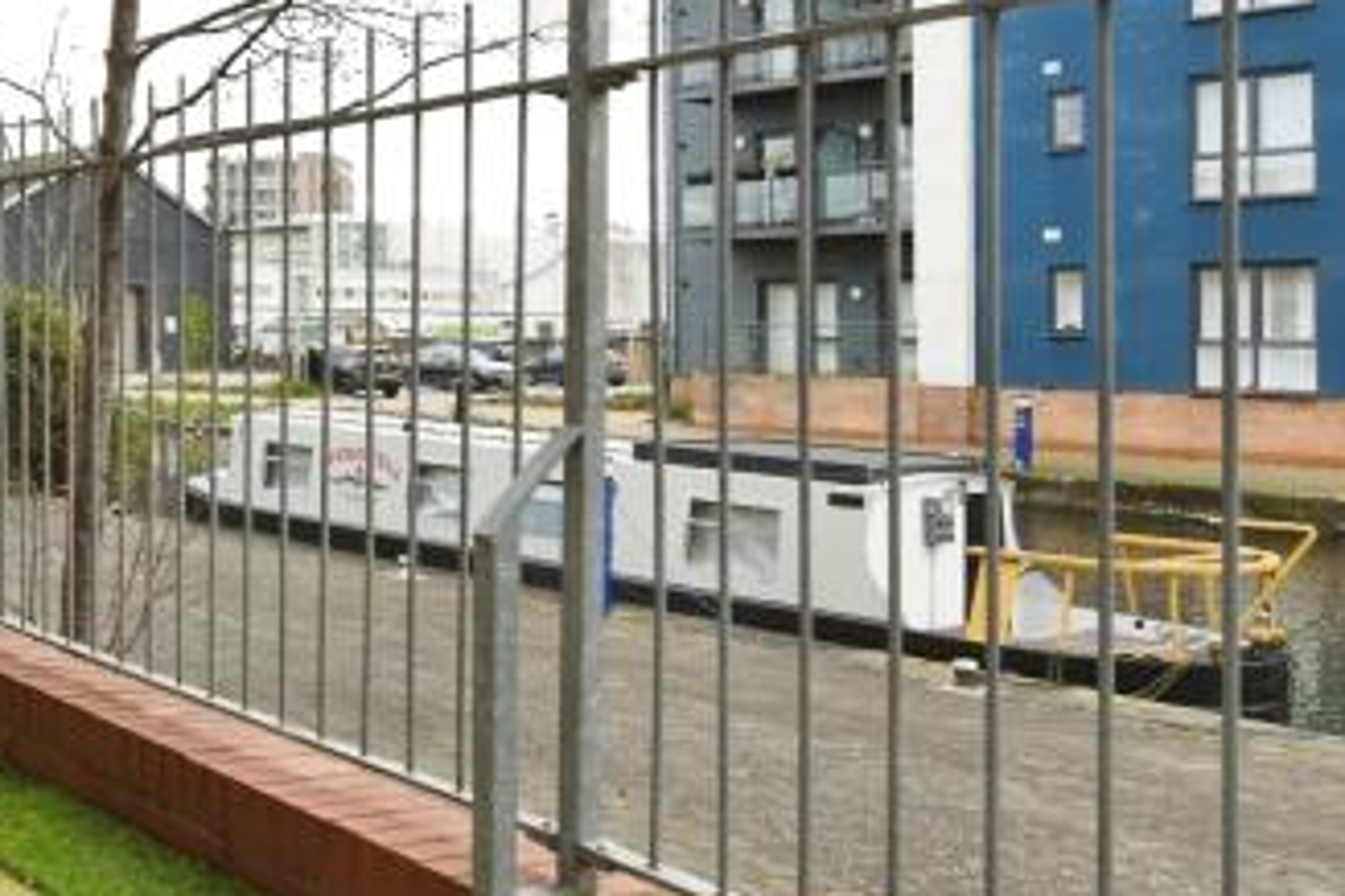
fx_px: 1756
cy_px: 372
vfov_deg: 28.6
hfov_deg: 38.6
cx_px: 103
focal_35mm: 47
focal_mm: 15
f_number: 8
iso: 800
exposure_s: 1/50
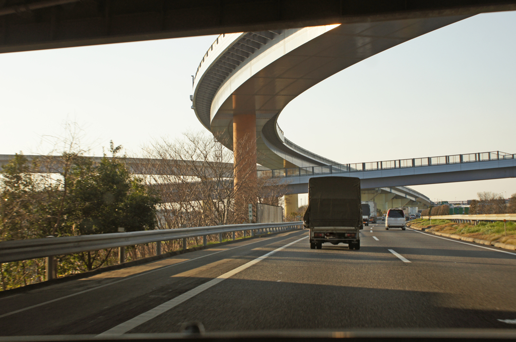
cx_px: 258
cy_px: 171
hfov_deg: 37.9
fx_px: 752
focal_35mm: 52
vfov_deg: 25.7
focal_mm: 35
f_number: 9
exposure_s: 1/125
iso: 100
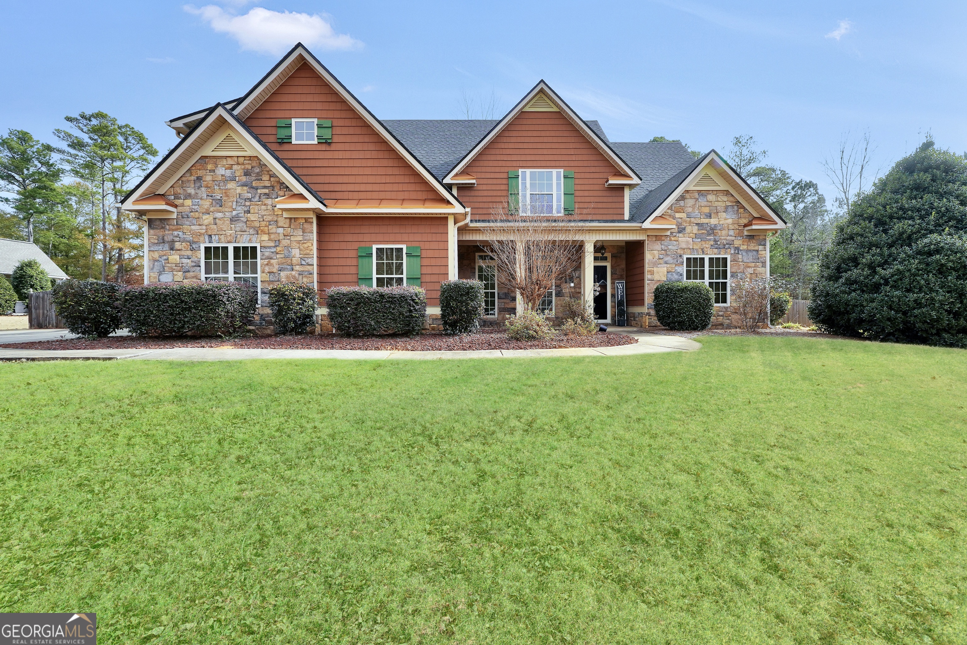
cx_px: 484
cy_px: 322
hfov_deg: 100.4
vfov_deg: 77.3
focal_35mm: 15
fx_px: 403
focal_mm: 10
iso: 100
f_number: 5.6
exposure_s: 1/250
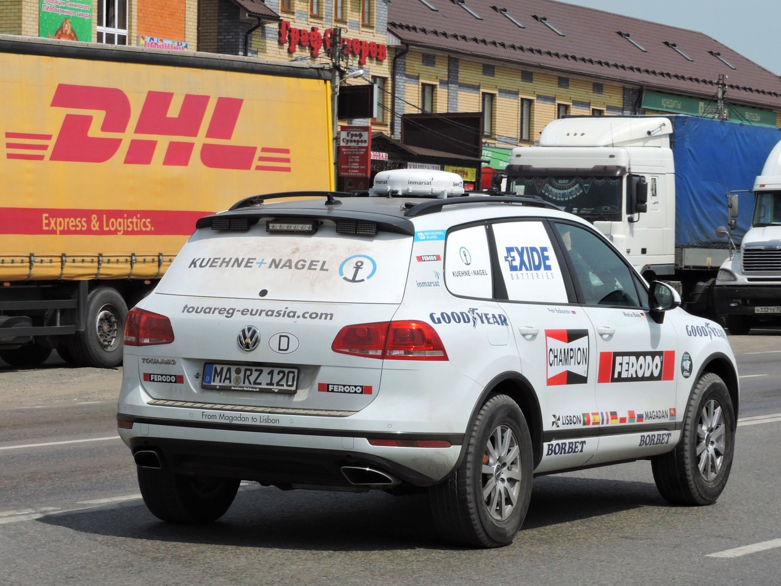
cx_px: 390
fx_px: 2369
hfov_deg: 18.7
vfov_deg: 14.1
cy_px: 293
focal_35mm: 105
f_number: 5.3
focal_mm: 18.8
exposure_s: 1/1000
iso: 100
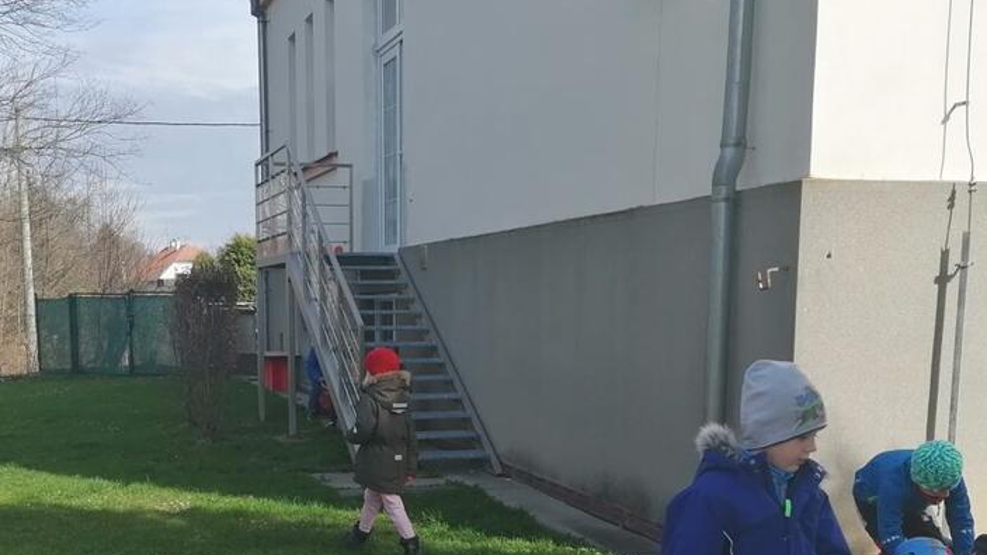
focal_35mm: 56
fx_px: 1465
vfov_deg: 20.8
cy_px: 549
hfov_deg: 37.2
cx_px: 434
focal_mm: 4.75
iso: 50
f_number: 1.8
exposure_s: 1/750
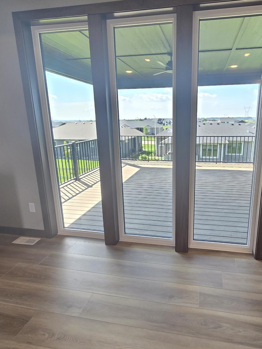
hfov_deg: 67.5
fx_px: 192
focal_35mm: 19
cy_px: 164
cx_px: 165
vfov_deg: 84.6
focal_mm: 2.2
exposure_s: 1/120
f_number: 2.2
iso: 80
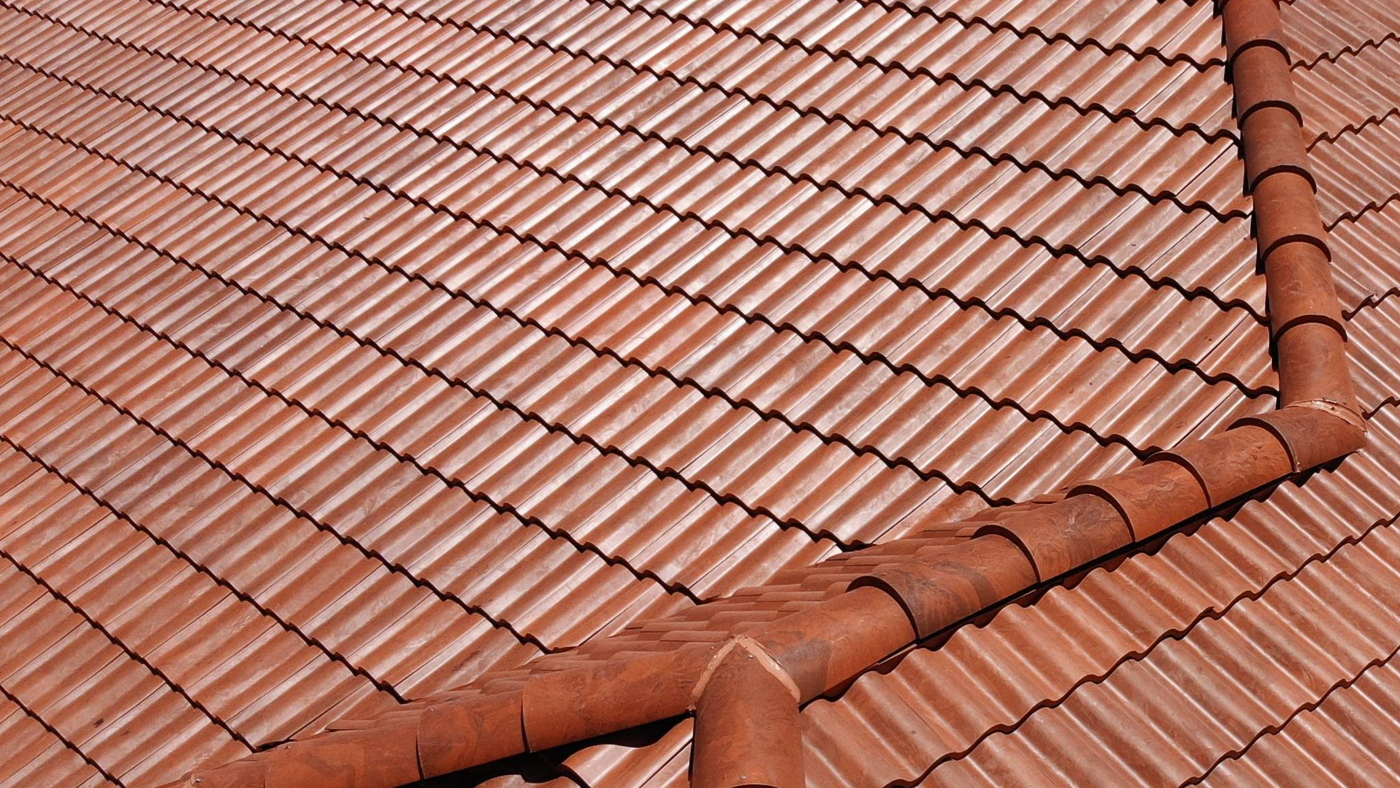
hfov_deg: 39.0
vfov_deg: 23.4
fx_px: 1893
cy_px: 487
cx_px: 1120
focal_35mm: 51
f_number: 2.8
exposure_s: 1/1848
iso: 101
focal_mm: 4.5
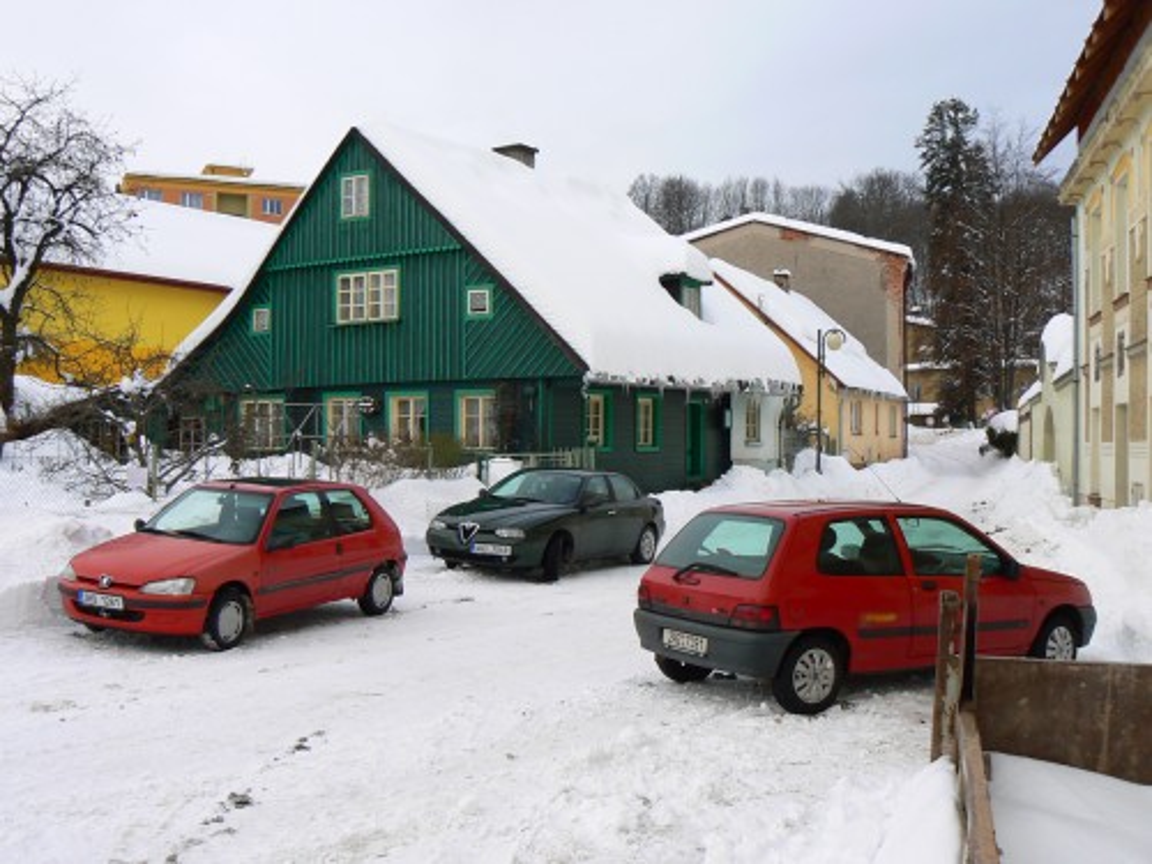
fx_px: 1198
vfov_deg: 39.7
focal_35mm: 36
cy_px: 432
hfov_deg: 51.4
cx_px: 576
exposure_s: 1/320
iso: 80
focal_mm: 6
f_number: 5.6
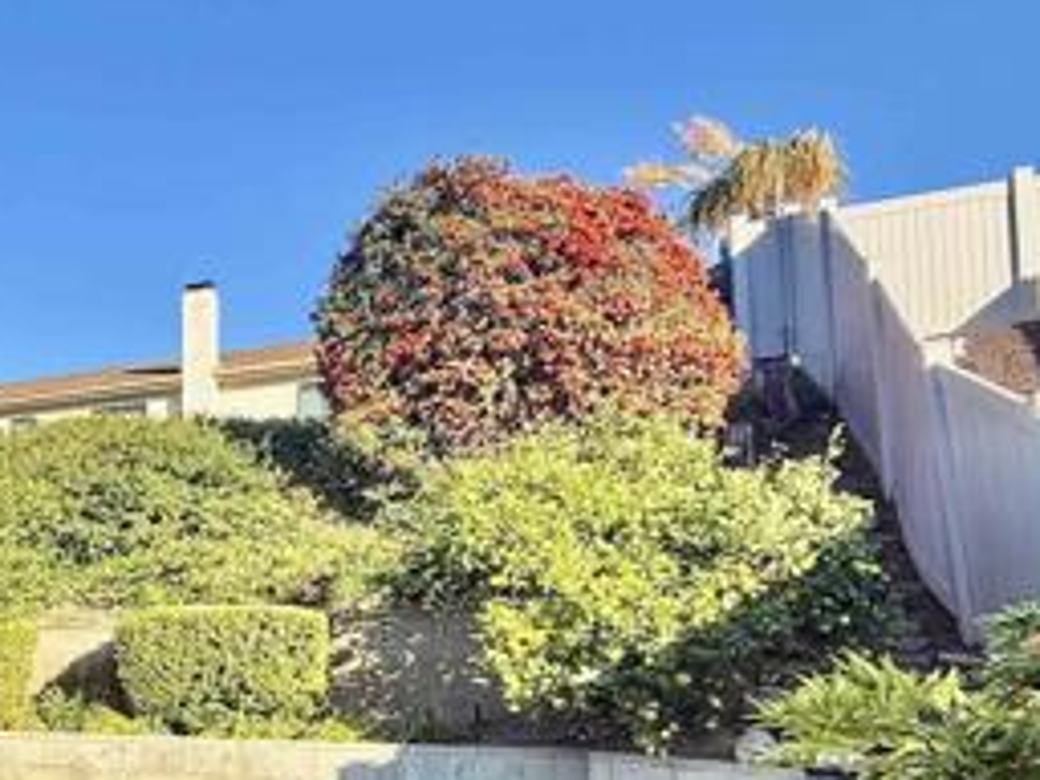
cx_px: -93
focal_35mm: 35
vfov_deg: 39.3
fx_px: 1052
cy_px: 609
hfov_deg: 42.1
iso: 50
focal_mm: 2.22
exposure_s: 1/841
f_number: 2.2
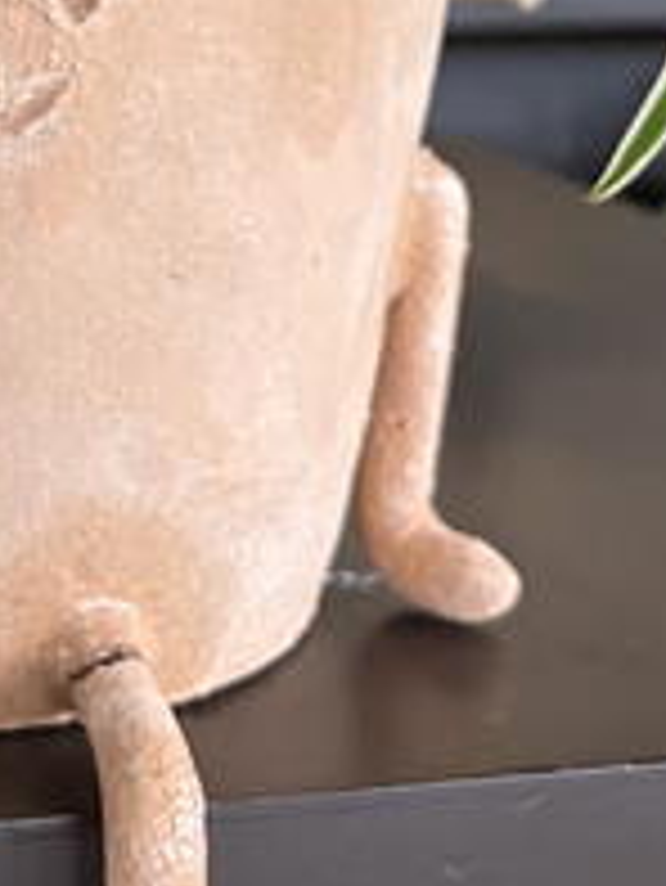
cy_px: 13
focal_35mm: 88
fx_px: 2255
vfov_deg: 21.5
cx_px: -14
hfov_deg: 16.4
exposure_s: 1/40
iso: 500
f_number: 1.6
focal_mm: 5.1
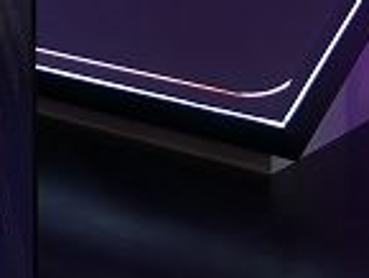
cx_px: 37
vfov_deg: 9.0
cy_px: -383
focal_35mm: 149
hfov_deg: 13.1
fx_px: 1590
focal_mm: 15
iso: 200
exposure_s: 1/125
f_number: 3.6
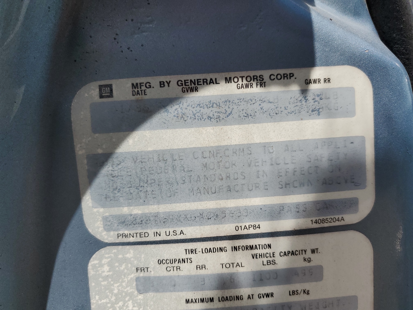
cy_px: 155
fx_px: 310
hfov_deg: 67.3
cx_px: 206
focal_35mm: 26
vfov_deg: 53.1
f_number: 1.5
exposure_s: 1/5000
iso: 50
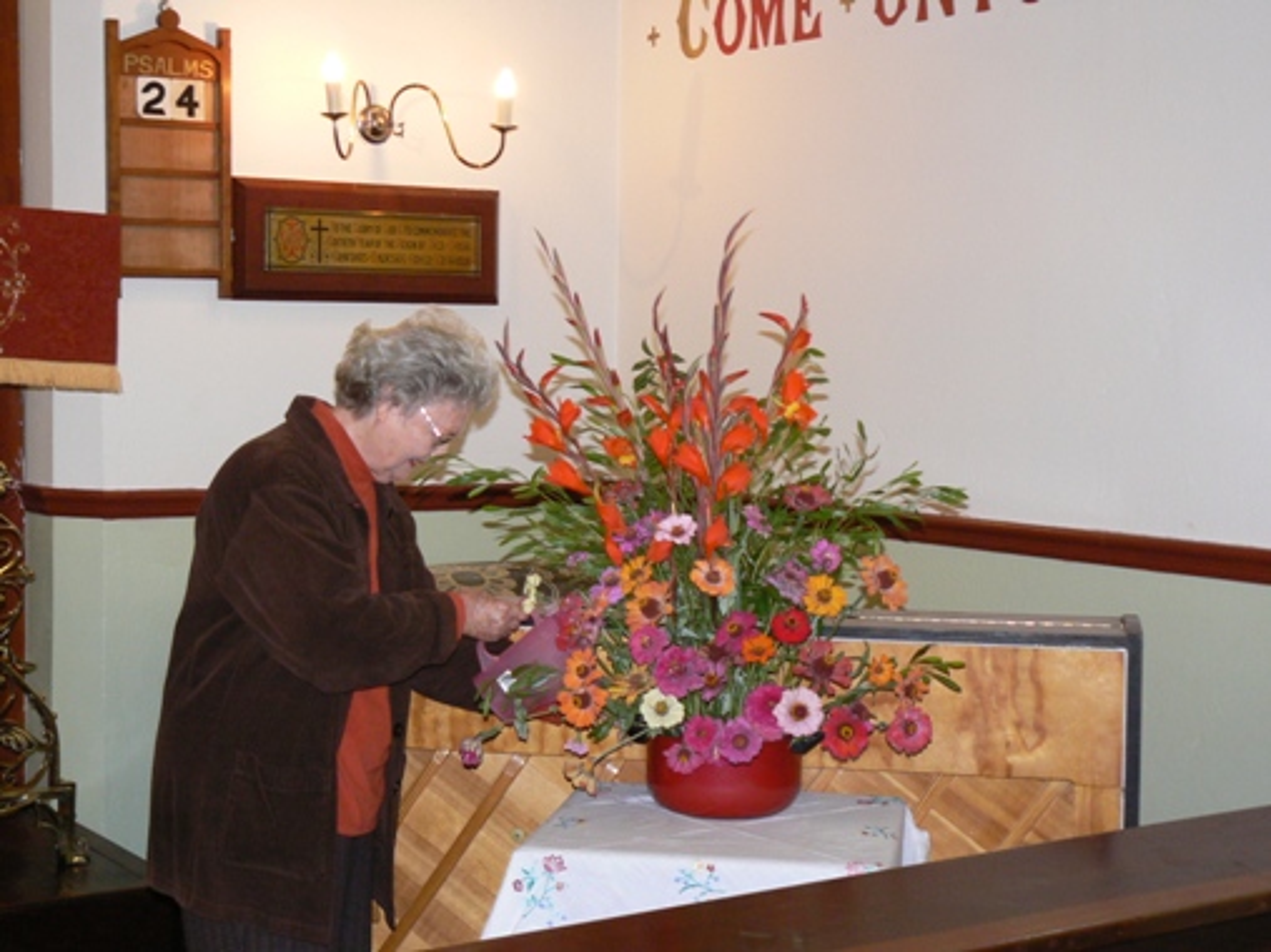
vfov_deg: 24.4
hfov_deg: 32.2
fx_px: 2203
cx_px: 636
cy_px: 476
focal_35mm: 60
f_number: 3.2
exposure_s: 1/30
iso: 200
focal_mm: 10.1
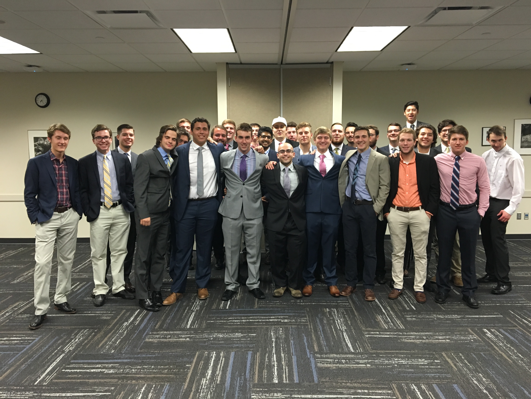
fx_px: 445
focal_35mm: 29
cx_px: 266
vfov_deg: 48.2
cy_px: 200
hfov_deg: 61.7
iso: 125
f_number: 2.2
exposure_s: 1/30
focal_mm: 4.15
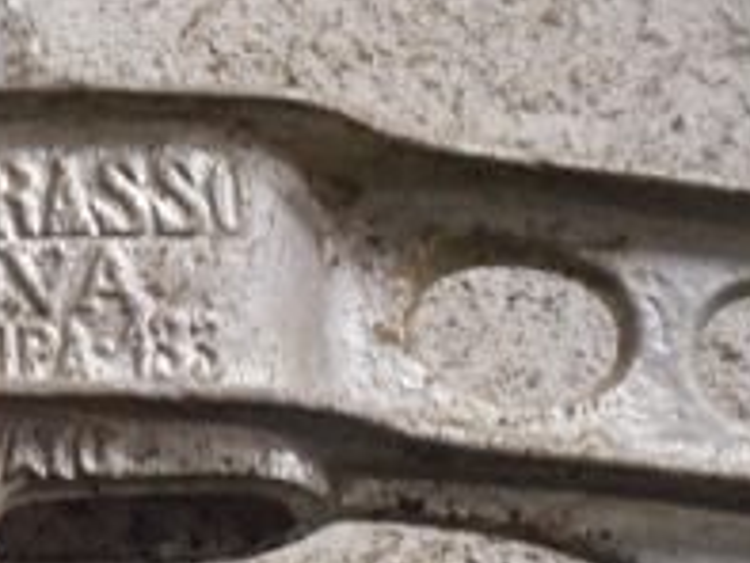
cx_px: -11
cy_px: 405
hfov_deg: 13.1
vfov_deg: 10.0
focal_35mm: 149
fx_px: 3230
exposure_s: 1/6
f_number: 5.3
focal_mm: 12
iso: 800
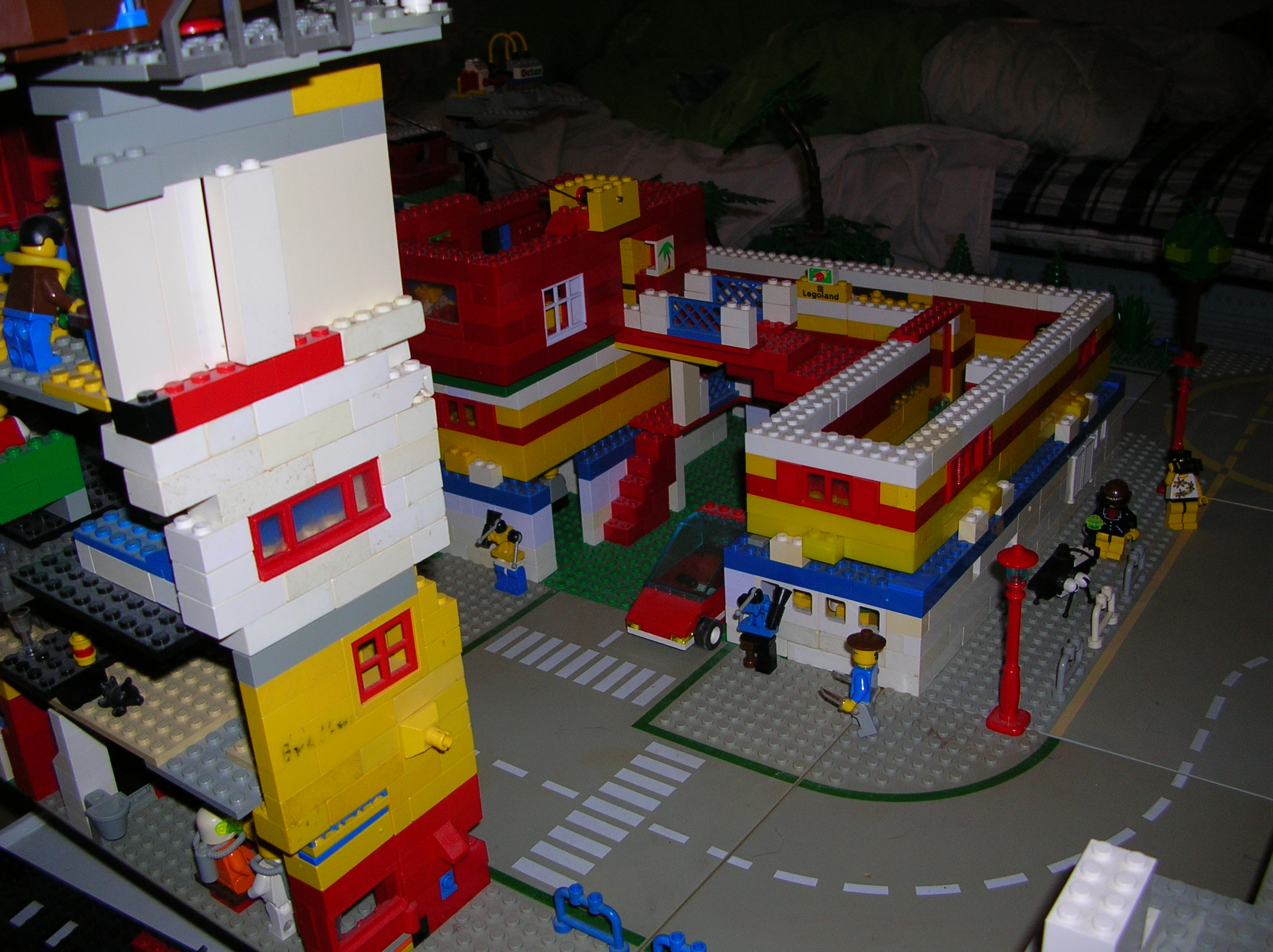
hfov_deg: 52.7
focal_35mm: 35
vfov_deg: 40.6
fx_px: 1286
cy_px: 476
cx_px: 636
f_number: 2.8
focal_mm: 5.8
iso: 50
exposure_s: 1/60.1
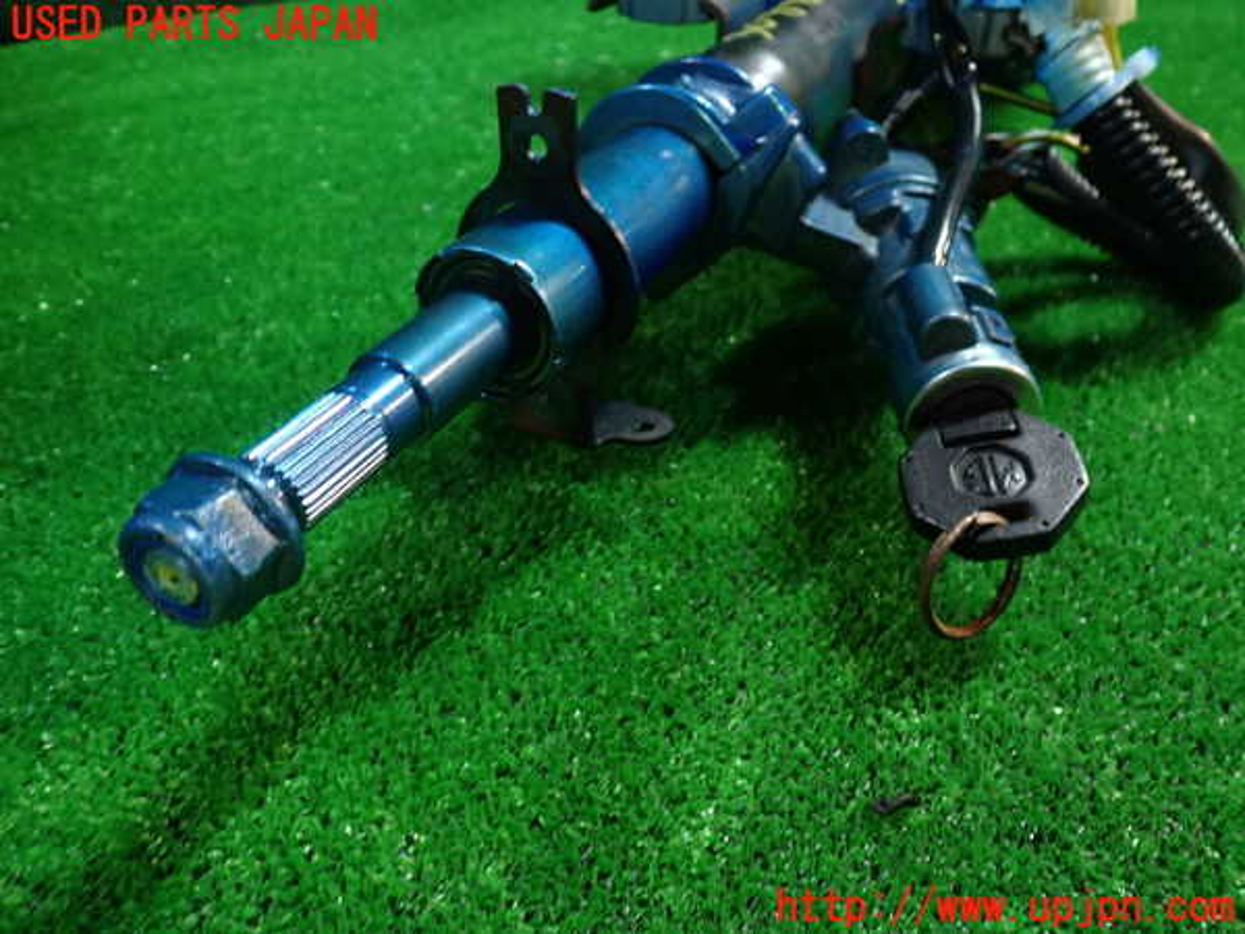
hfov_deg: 60.0
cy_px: 467
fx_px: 1079
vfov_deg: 46.8
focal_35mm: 30
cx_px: 622
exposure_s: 1/30
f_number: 2.3
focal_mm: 5.4
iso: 320
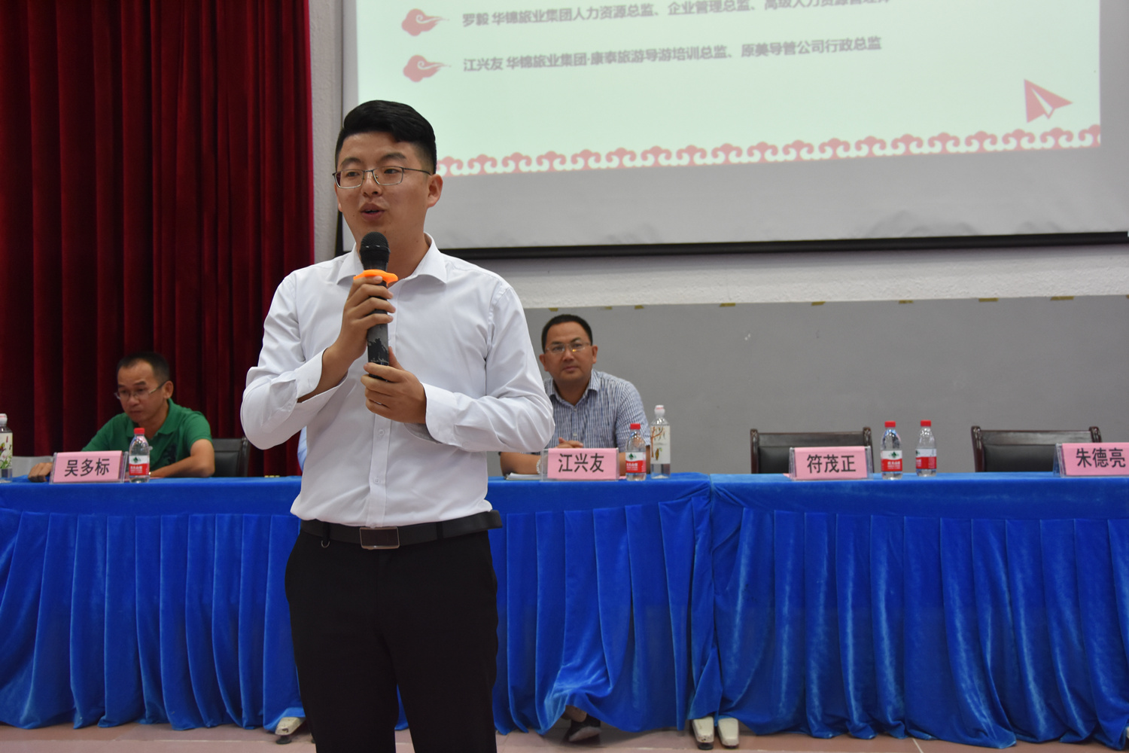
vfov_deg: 34.2
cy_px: 376
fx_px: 1223
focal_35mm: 39
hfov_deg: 49.6
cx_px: 564
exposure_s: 1/60
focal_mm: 26
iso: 800
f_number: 4
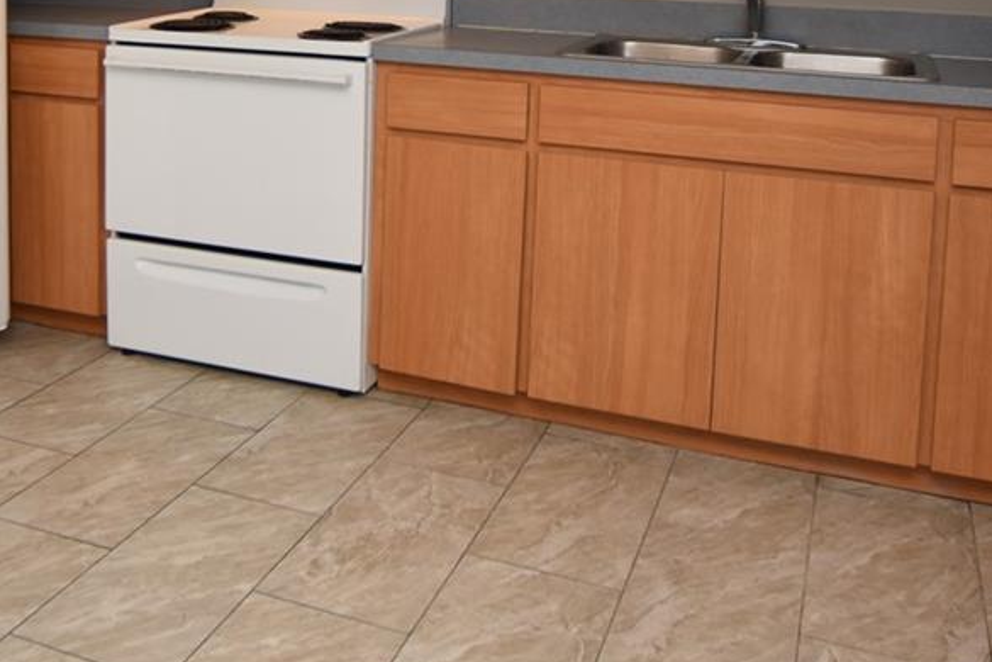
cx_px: 351
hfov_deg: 46.8
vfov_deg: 30.5
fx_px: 1130
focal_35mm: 41
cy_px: 10
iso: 100
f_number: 3.5
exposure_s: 1/80
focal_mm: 10
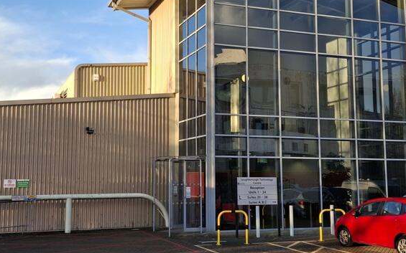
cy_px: 127
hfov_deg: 41.8
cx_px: 204
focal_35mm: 48
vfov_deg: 26.9
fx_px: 531
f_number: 1.8
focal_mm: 4.69
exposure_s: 1/696
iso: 32
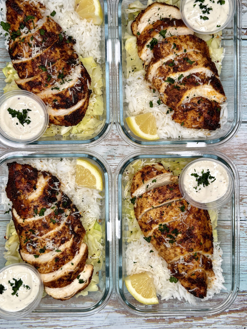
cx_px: 114
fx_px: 276
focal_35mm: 29
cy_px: 151
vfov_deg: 61.6
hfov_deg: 48.2
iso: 64
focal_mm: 6.76
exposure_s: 1/231
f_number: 1.78
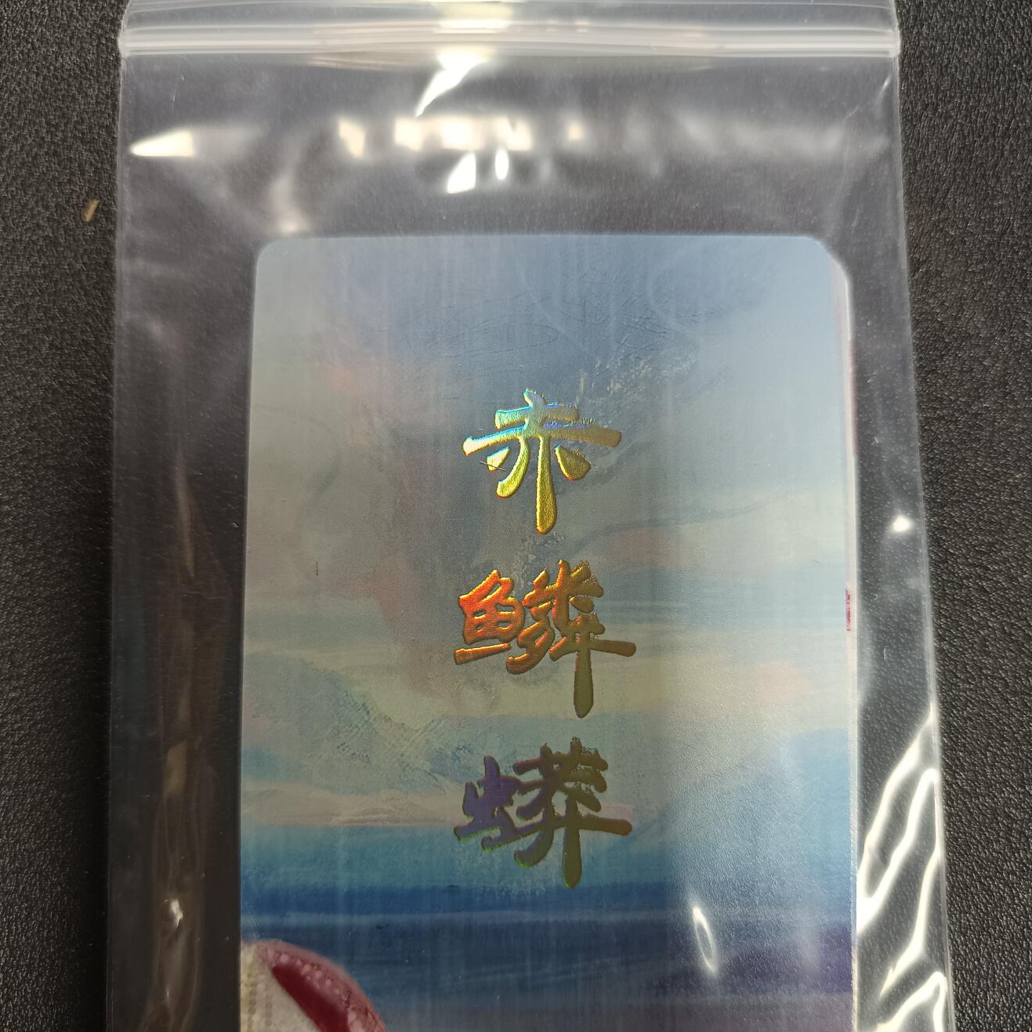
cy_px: 576
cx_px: 528
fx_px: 978
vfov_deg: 55.5
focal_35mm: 29
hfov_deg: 55.6
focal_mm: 5.31
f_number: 1.7
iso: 796
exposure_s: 1/50
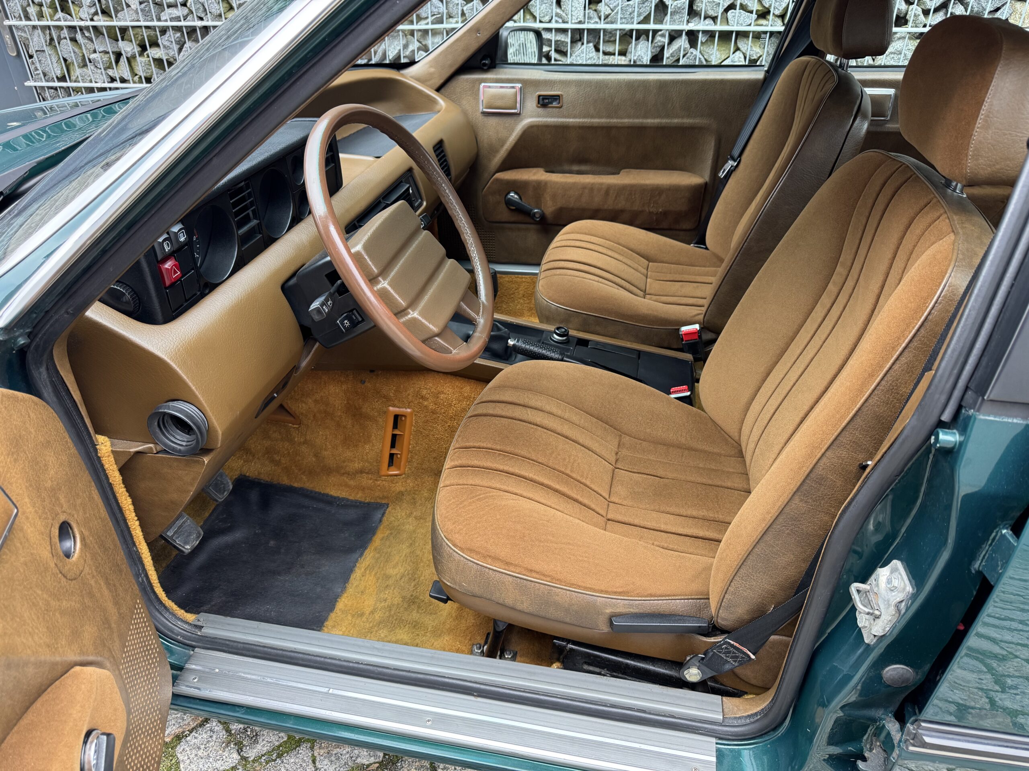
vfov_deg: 56.8
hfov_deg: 71.6
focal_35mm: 24
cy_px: 386
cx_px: 514
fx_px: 713
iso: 200
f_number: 1.78
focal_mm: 6.76
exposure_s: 1/107
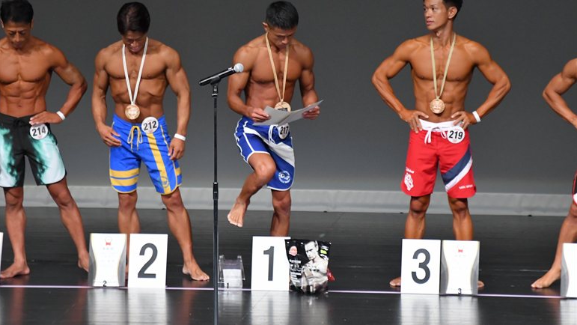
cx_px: 288
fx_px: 5555
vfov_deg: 3.3
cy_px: 133
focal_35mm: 363
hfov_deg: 5.9
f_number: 5.6
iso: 5000
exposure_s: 1/400
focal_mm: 230
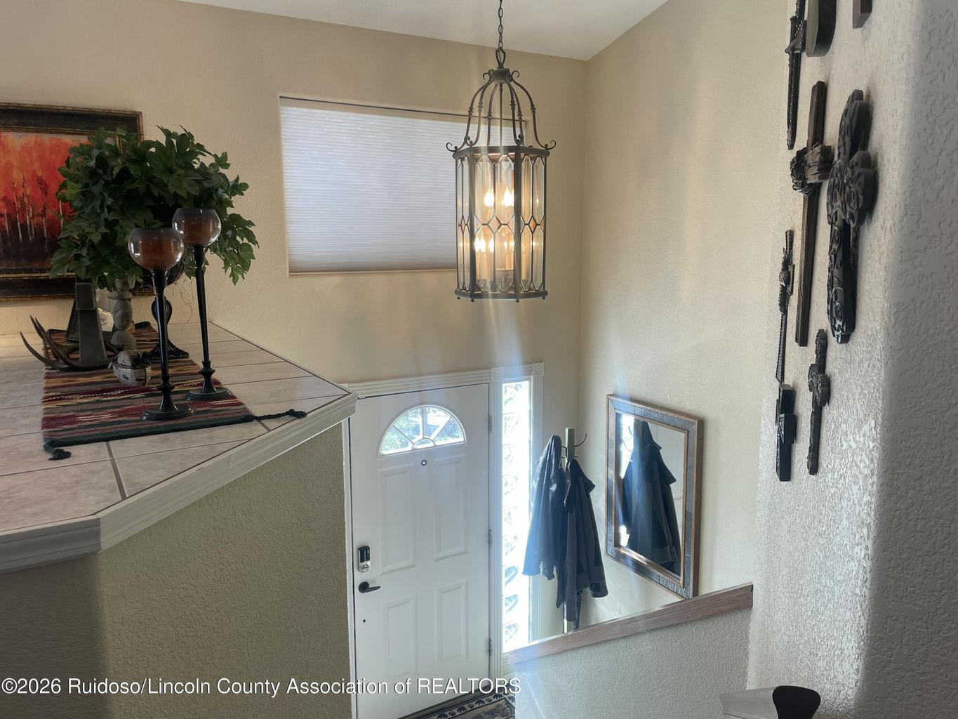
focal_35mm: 26
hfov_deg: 67.3
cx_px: 479
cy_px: 360
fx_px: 720
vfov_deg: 53.1
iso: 50
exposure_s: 1/120
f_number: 1.6
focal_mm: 4.2
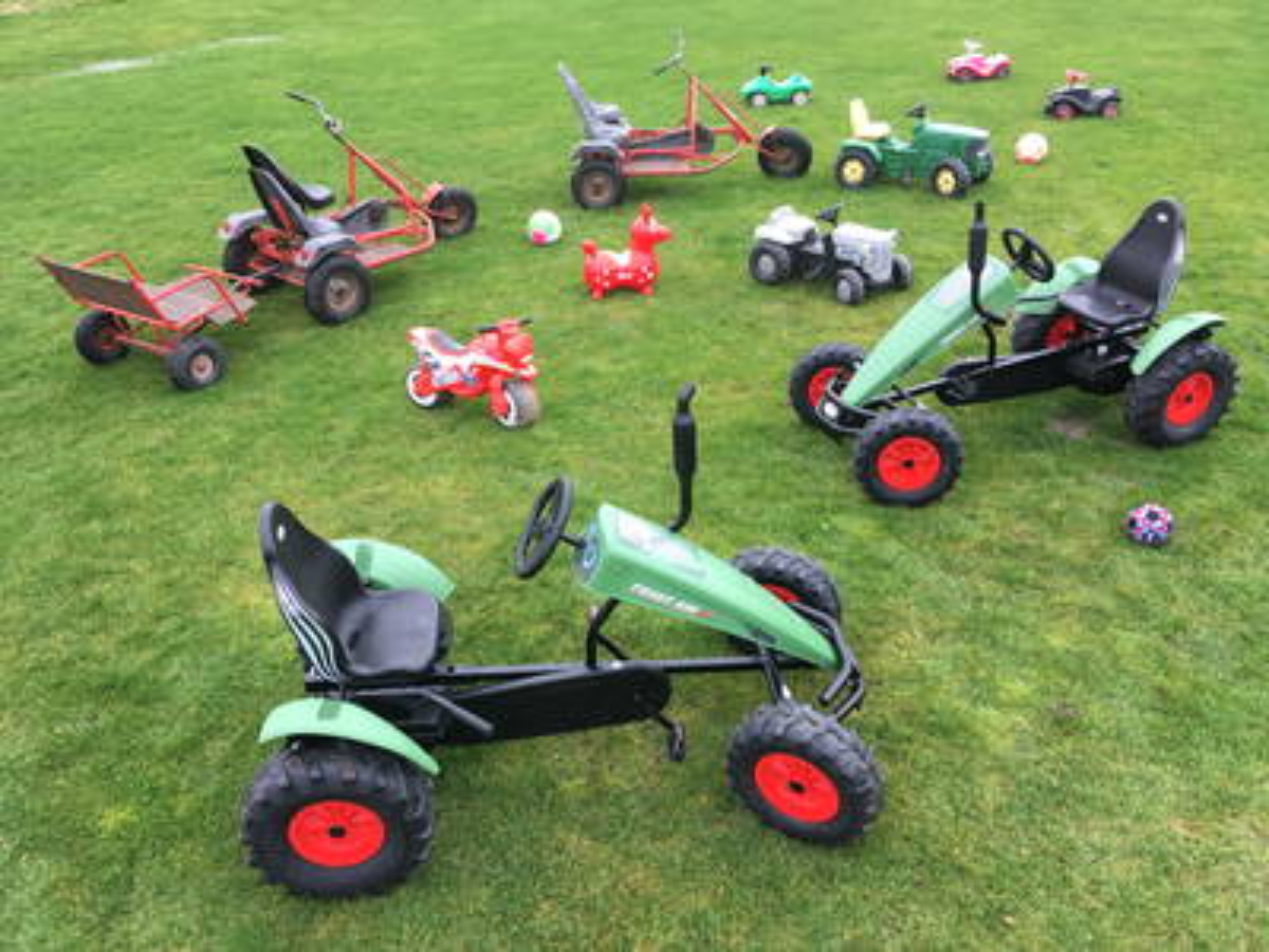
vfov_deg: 48.2
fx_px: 1063
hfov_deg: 61.7
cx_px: 634
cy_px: 476
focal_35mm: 29
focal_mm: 4.15
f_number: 2.2
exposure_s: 1/100
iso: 40
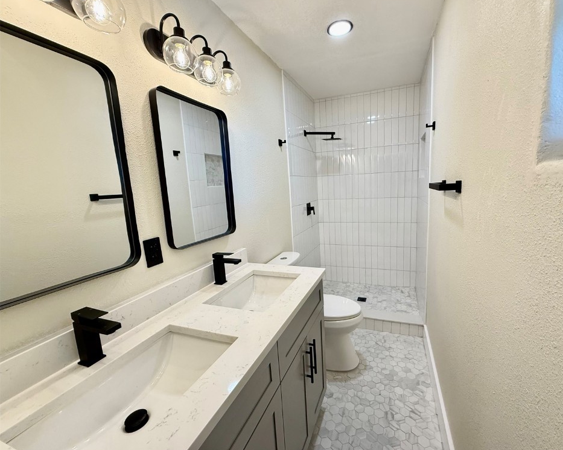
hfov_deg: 96.5
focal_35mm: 15
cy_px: 223
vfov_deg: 84.0
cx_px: 308
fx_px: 250
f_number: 2.2
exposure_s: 1/120
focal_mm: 2.22
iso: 250
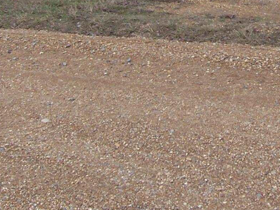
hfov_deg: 25.4
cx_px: 237
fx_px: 606
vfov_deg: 18.7
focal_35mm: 75
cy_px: -35
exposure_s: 1/125
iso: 64
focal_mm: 3.8
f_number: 5.6
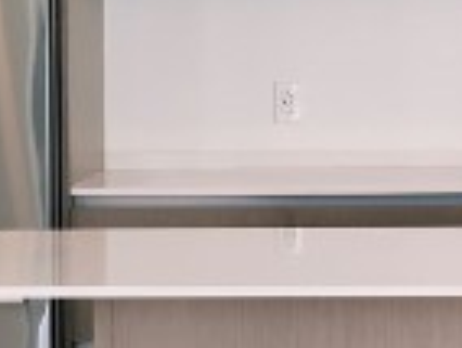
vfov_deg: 7.6
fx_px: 2607
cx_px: 508
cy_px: 13
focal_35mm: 195
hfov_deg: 10.0
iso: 250
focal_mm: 16.5
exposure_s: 1/120
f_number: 3.2
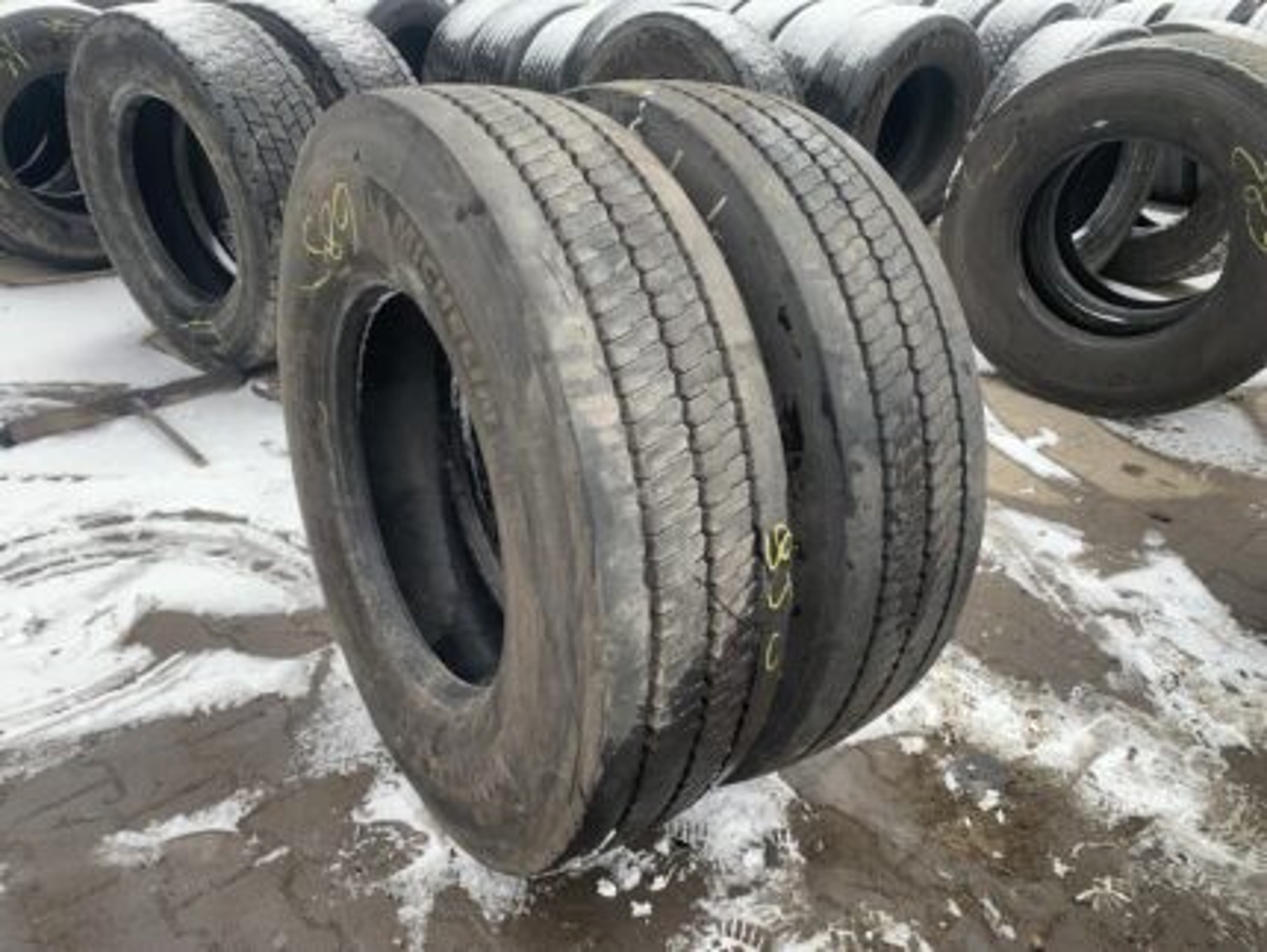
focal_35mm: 26
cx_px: 634
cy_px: 476
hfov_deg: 67.3
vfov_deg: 53.1
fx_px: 952
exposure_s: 1/173
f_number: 1.8
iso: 25
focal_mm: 4.25
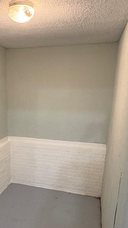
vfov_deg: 58.6
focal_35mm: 33
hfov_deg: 34.6
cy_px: 146
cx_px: 28
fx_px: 199
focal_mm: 2.22
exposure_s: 1/60
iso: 640
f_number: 2.2
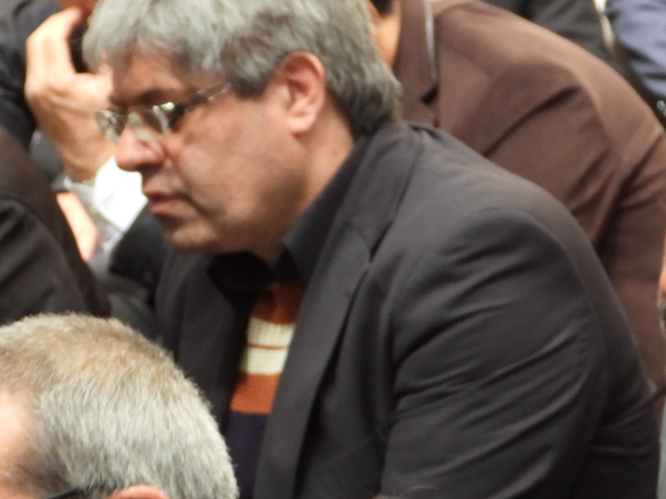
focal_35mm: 291
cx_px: 359
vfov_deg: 5.1
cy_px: 307
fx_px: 5598
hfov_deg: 6.8
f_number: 4
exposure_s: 1/15
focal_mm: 24.3
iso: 400
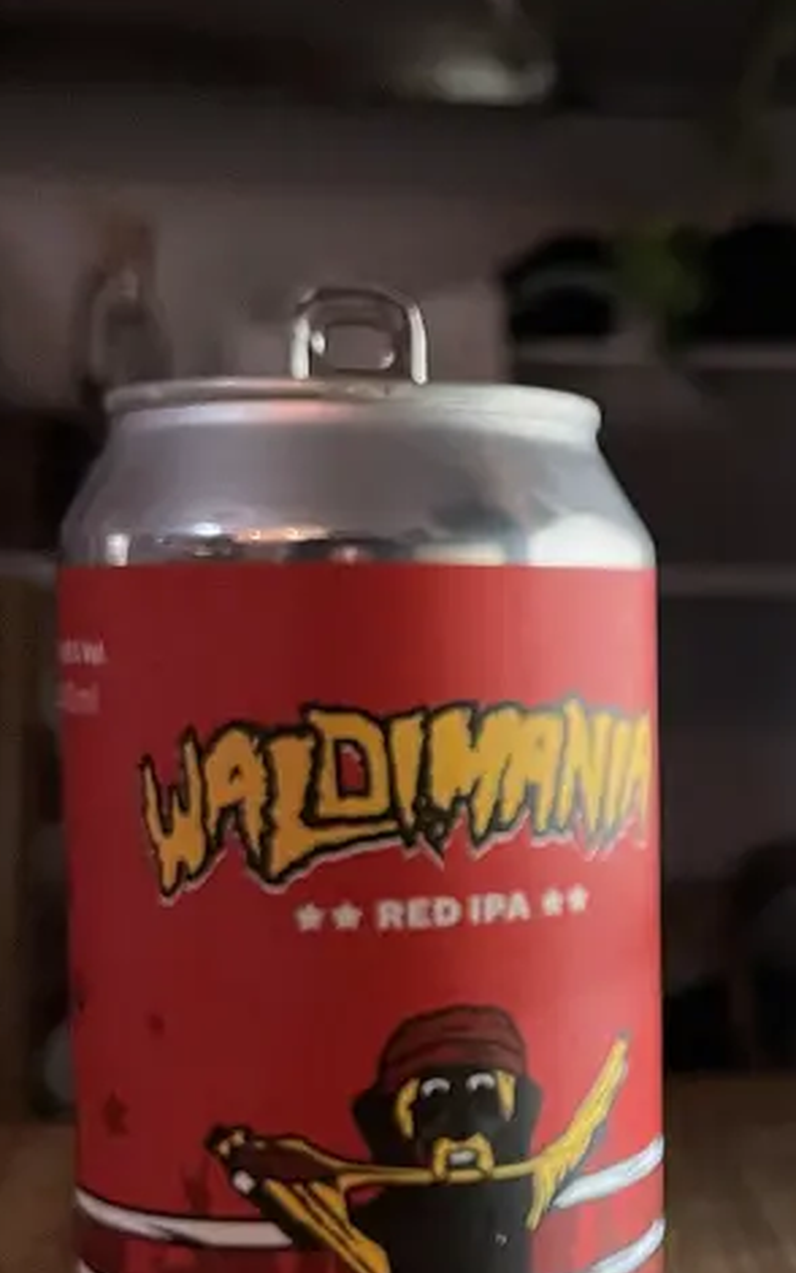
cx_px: 910
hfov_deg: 20.5
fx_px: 2081
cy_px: 829
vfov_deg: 33.7
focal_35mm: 60
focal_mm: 4.2
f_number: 1.6
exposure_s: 1/49
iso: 320
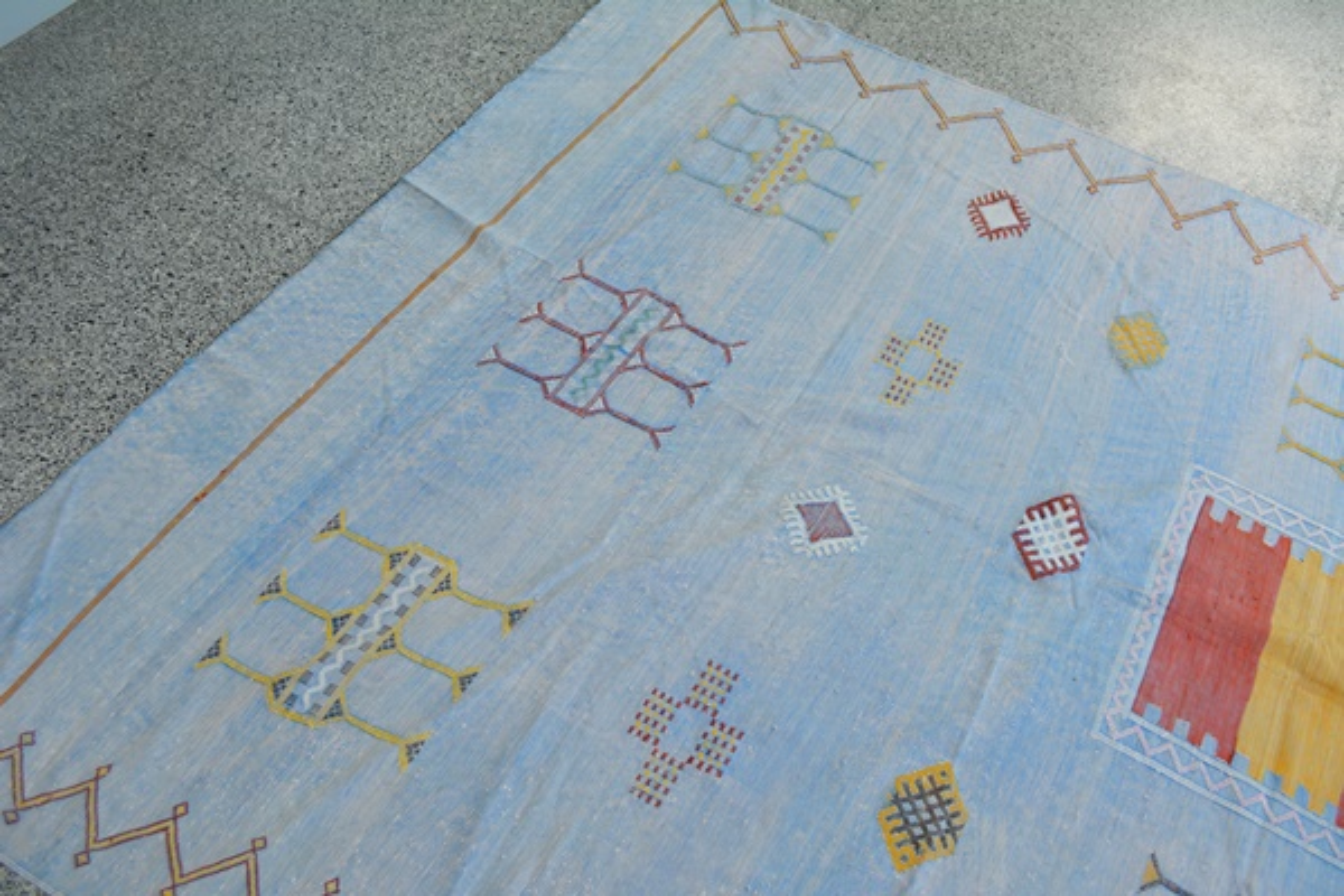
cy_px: 448
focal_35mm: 30
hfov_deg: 61.9
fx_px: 1120
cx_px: 672
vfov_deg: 43.6
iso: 320
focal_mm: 20
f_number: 5.6
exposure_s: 1/125
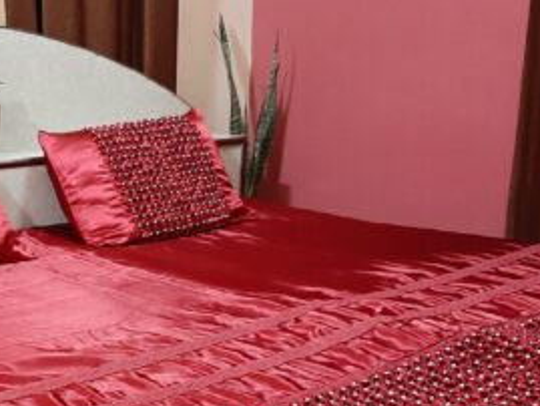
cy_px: 336
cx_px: 88
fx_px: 905
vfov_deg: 24.8
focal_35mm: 58
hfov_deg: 32.1
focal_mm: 3.93
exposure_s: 1/25
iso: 500
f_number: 1.7
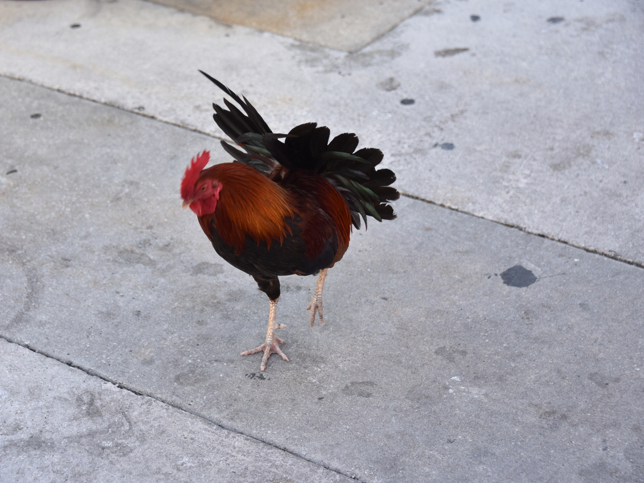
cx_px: 285
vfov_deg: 15.9
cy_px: 243
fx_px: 1730
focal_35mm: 93
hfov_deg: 21.1
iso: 320
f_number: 5
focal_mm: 85
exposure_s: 1/200
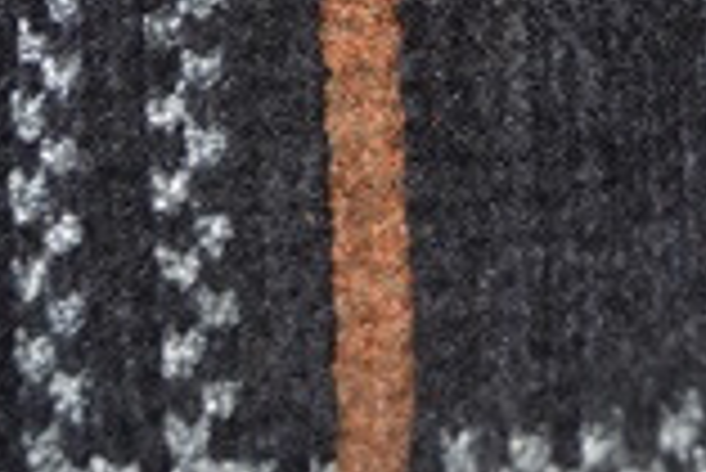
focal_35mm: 126
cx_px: 495
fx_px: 2473
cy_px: -256
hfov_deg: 16.2
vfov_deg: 10.5
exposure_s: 1/60
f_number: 4
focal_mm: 22
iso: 450
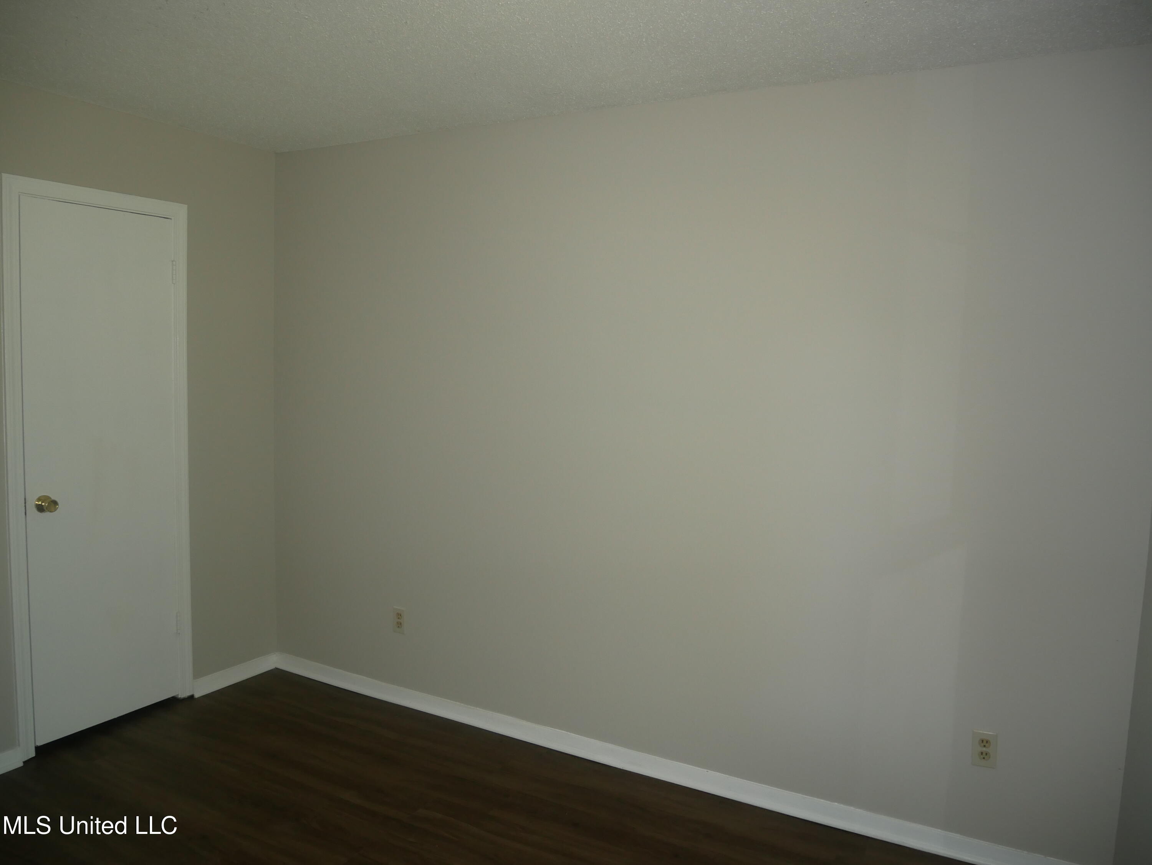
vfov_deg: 56.8
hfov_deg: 71.6
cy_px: 432
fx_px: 799
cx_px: 576
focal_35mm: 24
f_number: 3.5
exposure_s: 1/60
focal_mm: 12
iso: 500
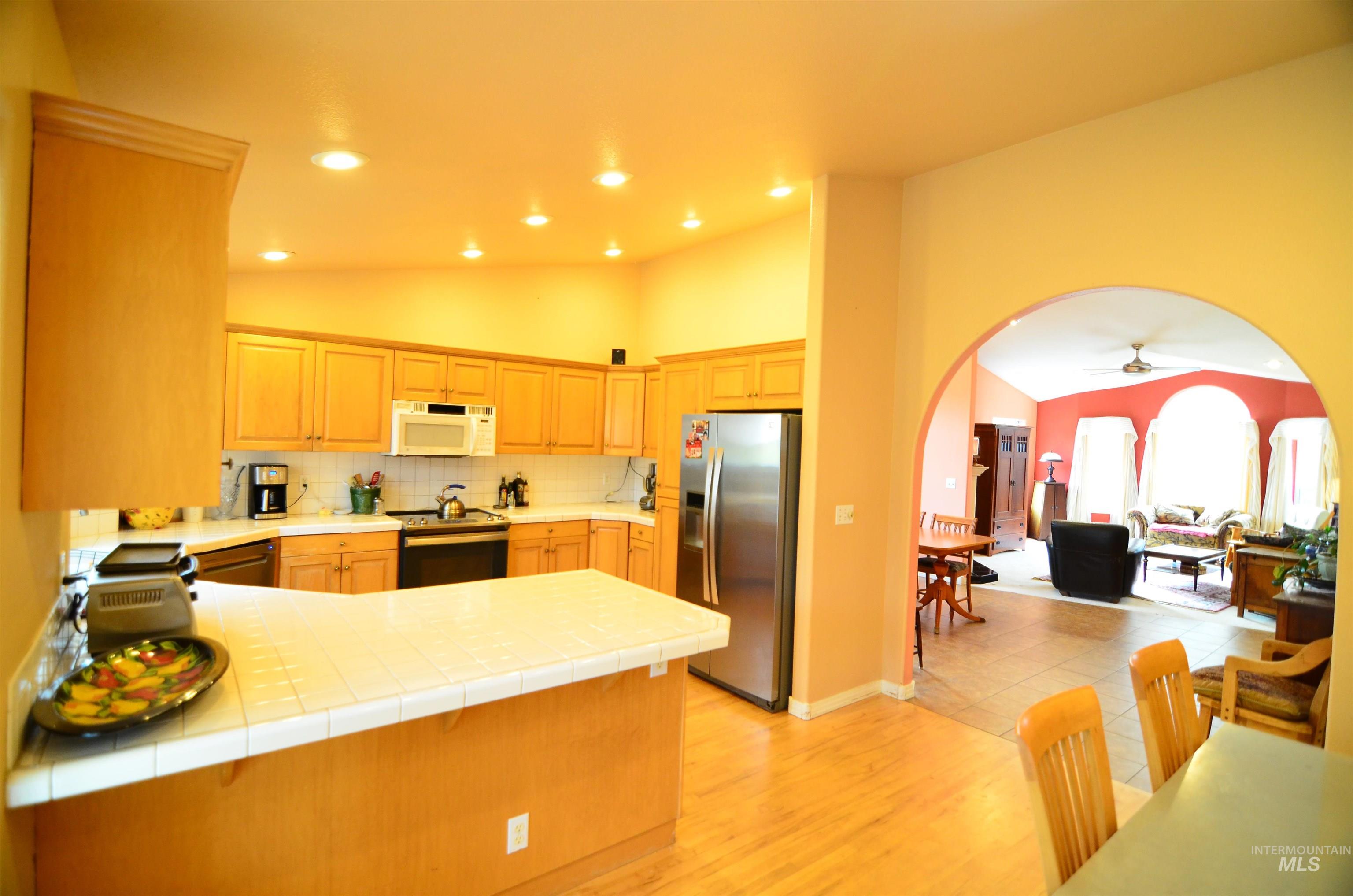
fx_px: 619
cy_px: 448
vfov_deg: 71.8
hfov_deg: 95.1
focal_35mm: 16
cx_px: 676
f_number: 2.8
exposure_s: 1/40
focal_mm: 11
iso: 1100
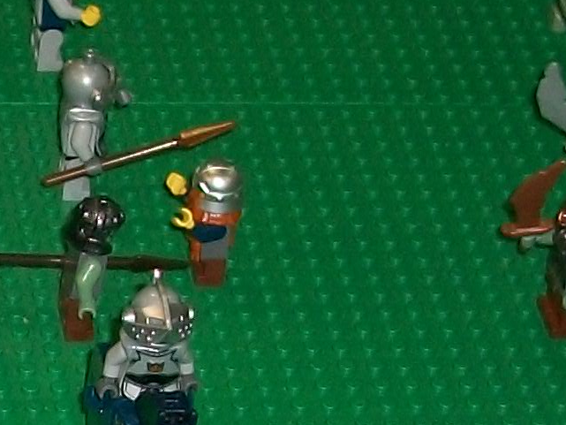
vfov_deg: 8.0
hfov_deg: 10.3
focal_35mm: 183
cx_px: -366
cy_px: 531
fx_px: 2993
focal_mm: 5.7
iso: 80
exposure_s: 1/30
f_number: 2.9
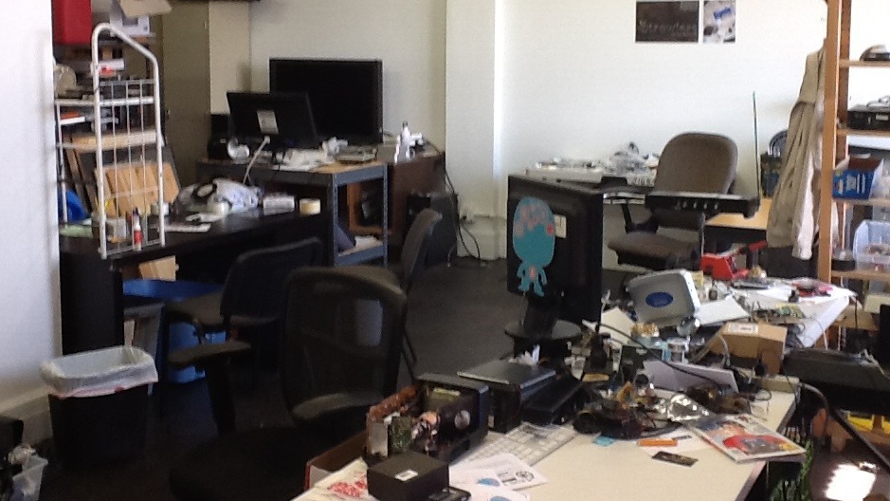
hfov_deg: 42.1
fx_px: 1156
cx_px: 450
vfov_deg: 24.3
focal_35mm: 49
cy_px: 161
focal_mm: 2.03
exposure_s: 1/30
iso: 40
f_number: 2.4
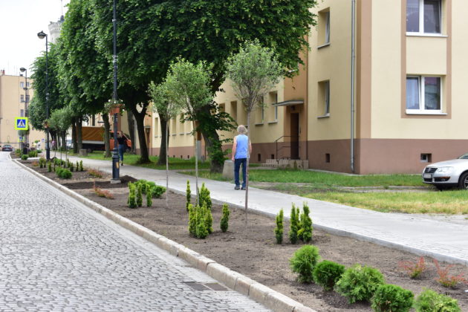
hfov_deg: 28.1
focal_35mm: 72
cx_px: 234
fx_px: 936
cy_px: 156
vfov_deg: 18.9
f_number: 7.1
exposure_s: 1/320
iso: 400
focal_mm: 48
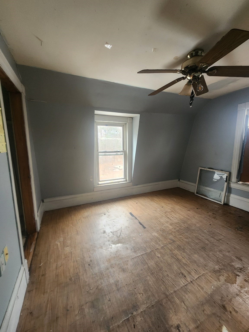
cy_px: 166
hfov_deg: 89.9
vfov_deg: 106.2
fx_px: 125
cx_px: 124
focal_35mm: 13
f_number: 2.2
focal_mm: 2.2
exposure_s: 1/40
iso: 320
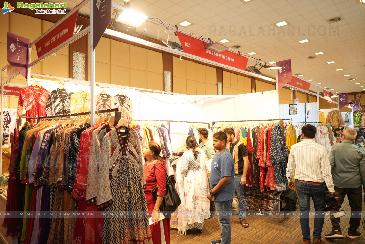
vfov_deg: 53.1
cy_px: 122
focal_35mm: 24
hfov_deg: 73.7
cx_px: 182
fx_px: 243
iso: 800
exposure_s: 1/125
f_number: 5
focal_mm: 24
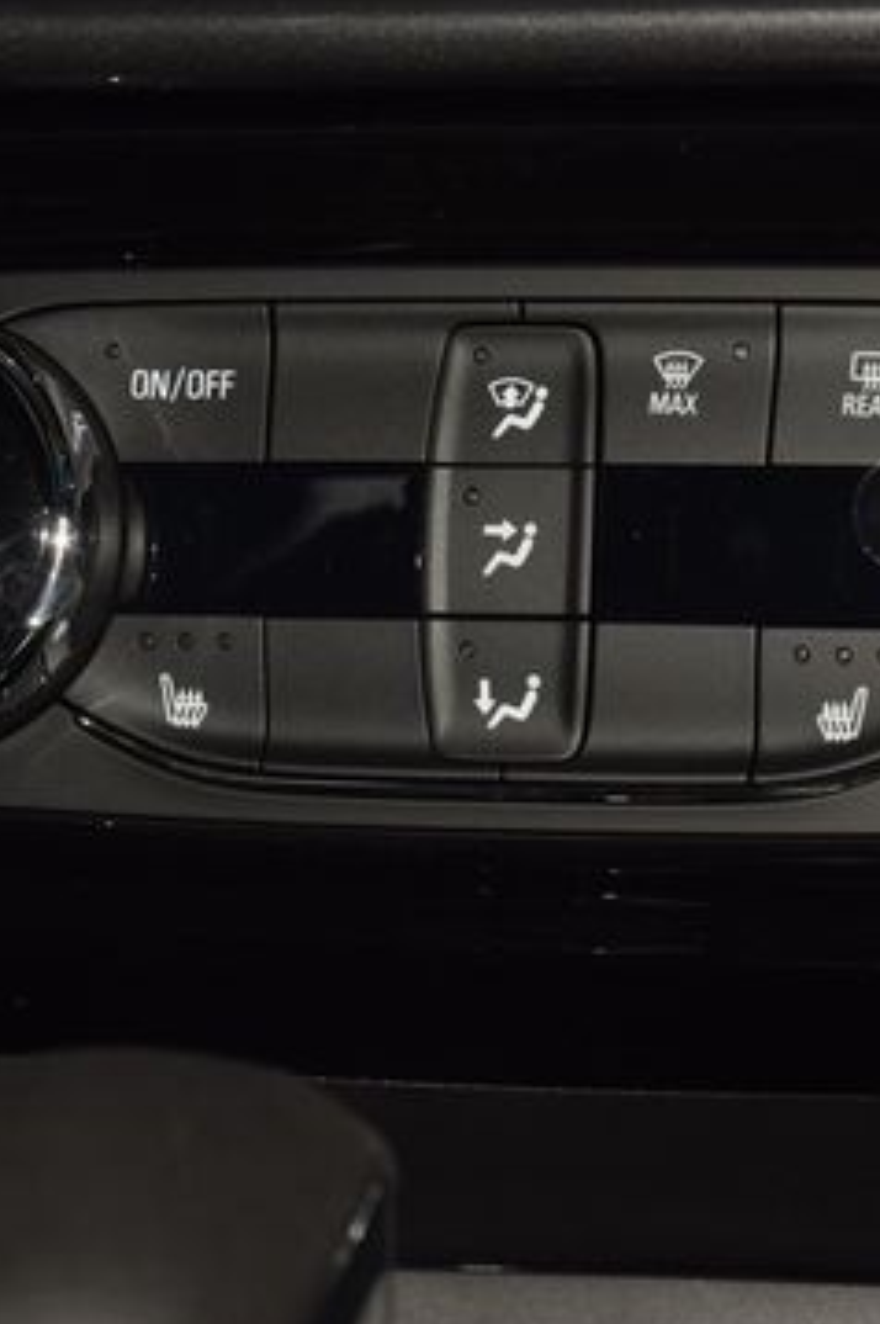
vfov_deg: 10.9
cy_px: 564
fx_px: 6906
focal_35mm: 188
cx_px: 503
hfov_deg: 7.3
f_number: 8
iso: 100
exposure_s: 1/125
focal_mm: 70
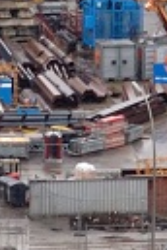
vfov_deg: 1.8
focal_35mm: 1132
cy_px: 6
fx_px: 7876
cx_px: 297
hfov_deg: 1.2
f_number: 4.5
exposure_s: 1/200
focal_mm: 95
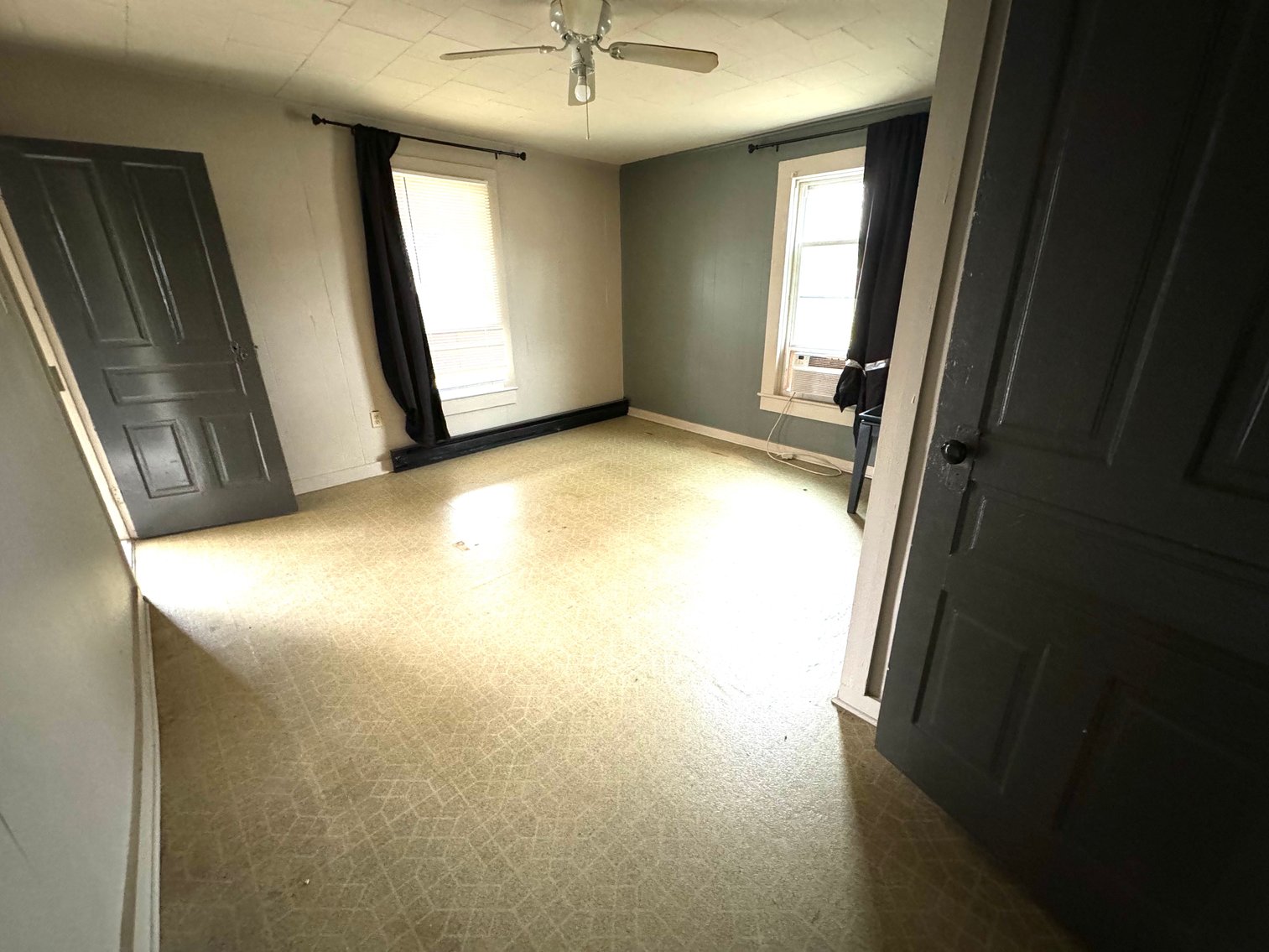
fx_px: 513
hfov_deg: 102.1
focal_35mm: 14
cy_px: 476
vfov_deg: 85.7
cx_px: 634
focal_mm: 2.22
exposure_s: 1/60
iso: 1000
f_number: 2.2
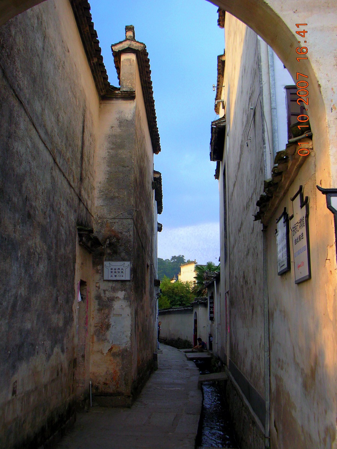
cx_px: 168
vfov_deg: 52.6
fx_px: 454
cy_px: 224
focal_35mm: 35
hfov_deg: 40.7
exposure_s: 1/178
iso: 50
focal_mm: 5.8
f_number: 3
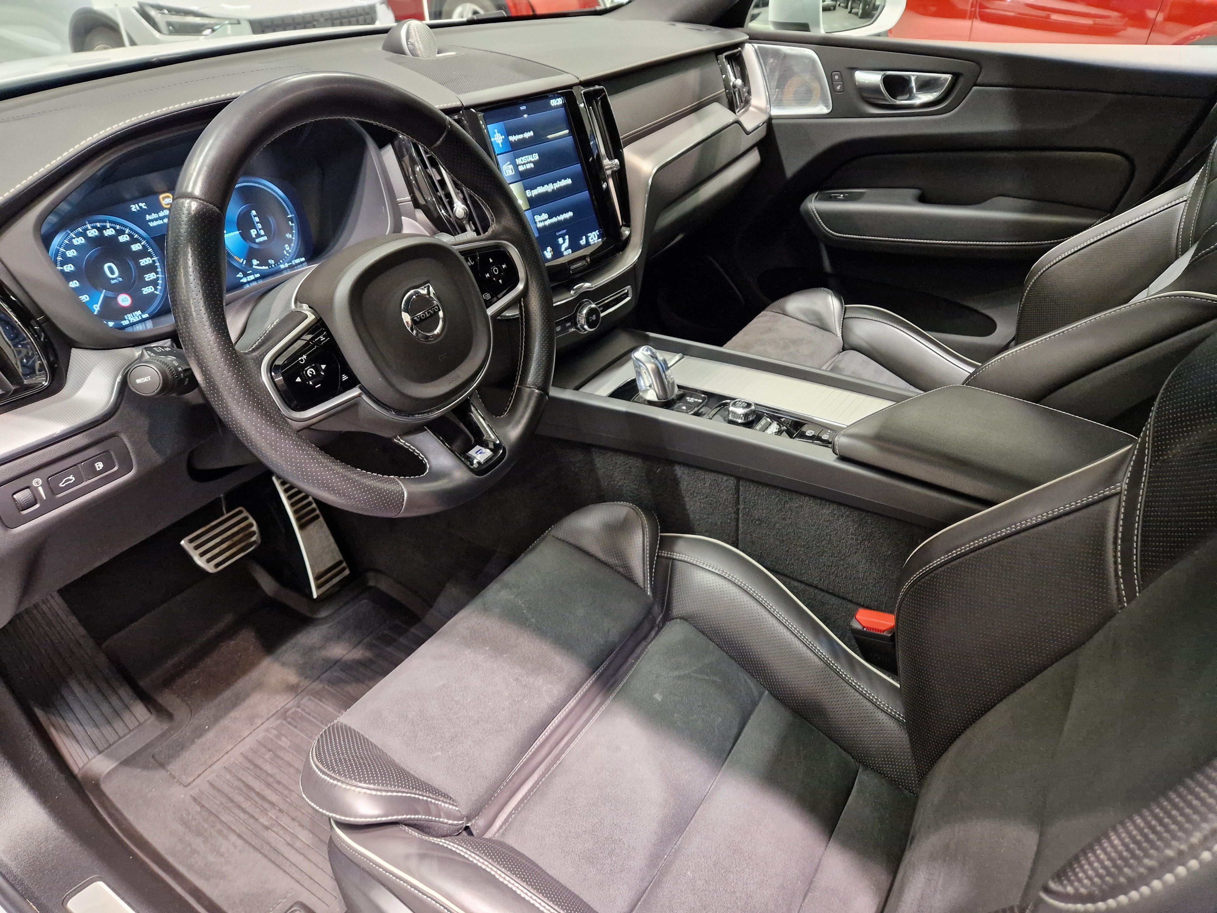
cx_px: 608
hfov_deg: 73.9
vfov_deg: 58.9
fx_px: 809
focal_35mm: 23
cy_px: 456
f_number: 1.8
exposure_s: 1/100
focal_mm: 5.4
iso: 640
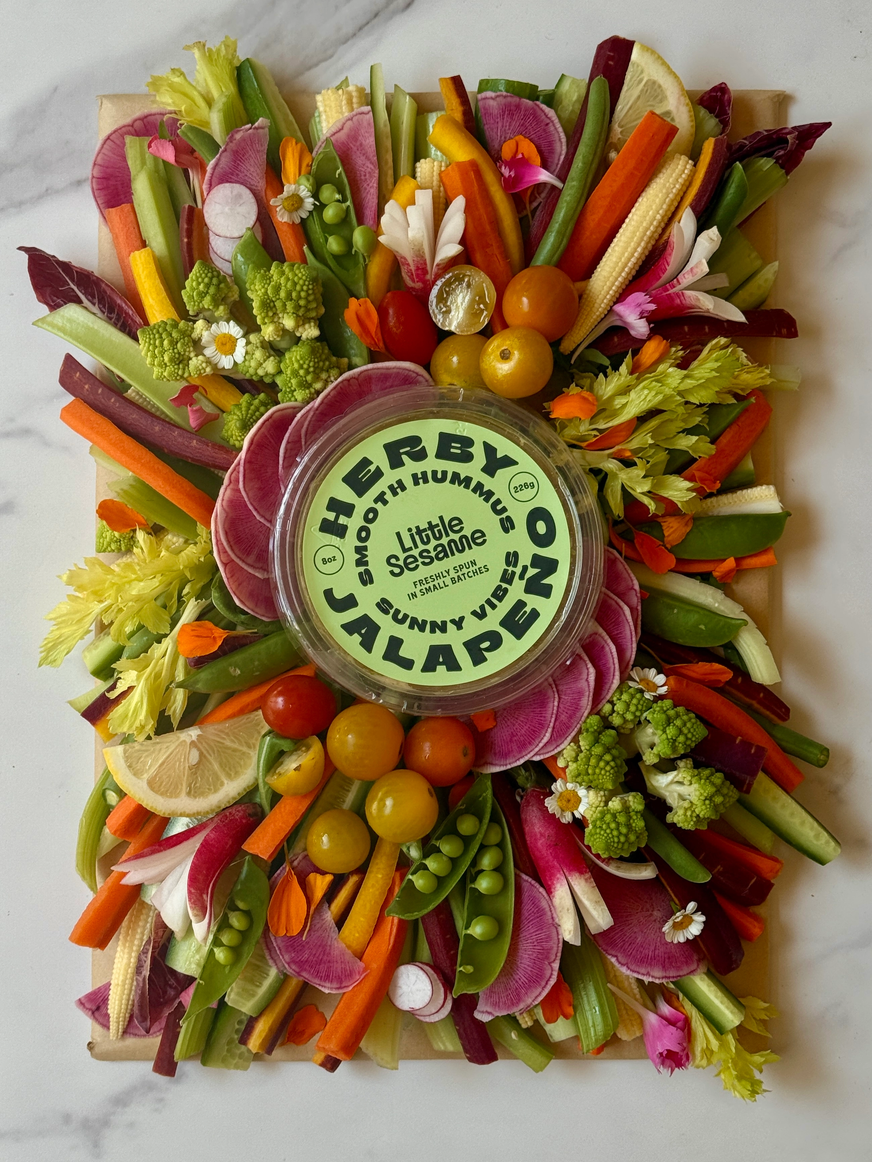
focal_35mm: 48
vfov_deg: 39.7
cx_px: 436
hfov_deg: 30.3
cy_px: 581
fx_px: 1612
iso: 64
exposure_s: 1/413
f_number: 1.78
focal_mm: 6.76
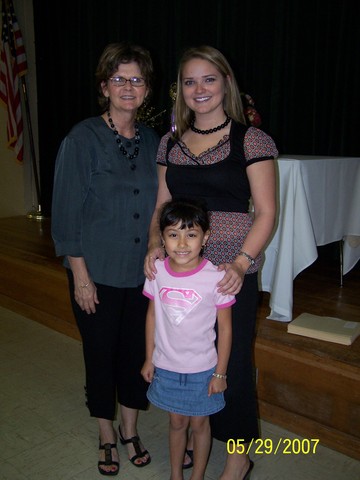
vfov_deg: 49.0
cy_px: 240
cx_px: 180
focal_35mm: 38
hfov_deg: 37.7
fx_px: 527
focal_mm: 6.3
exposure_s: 1/60
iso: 140
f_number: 2.8
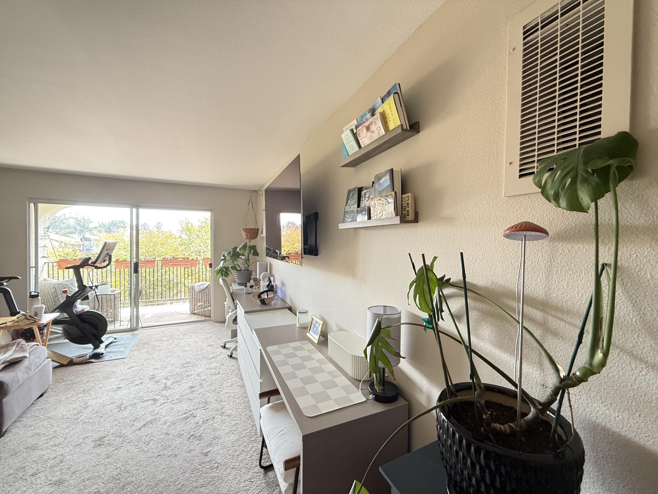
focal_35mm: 14
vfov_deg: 85.7
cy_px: 247
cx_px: 329
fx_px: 266
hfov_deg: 102.1
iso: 400
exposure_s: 1/60
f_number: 2.2
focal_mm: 2.22
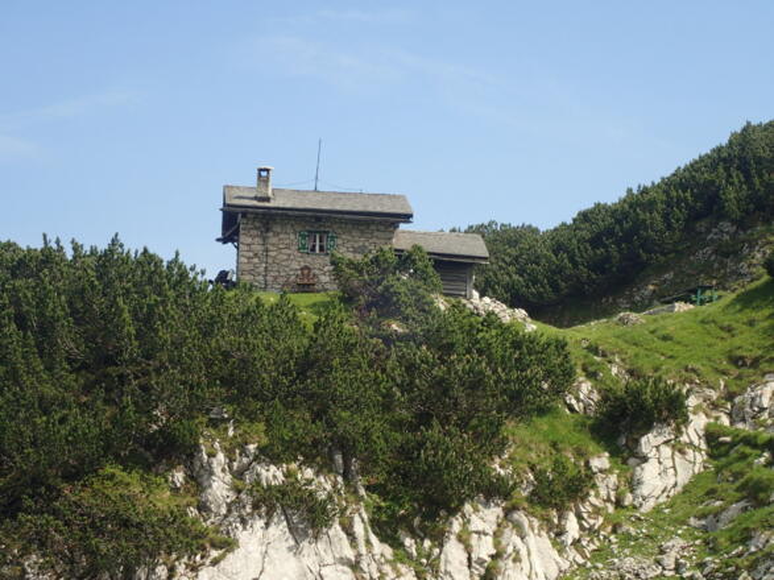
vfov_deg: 14.8
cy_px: 290
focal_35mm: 100
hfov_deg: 19.6
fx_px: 2236
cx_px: 387
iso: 100
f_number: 6.3
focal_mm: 18
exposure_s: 1/250
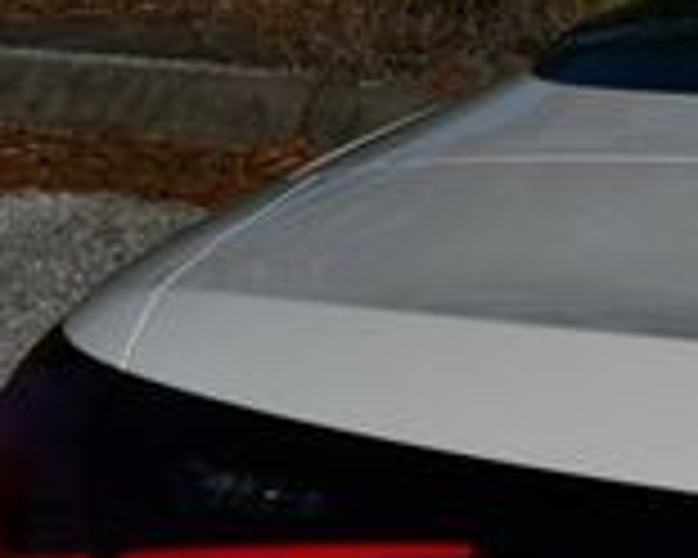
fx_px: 5764
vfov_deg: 5.5
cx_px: 1081
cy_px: 940
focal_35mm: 279
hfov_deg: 6.8
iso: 100
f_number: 13
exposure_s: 1/640
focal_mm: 36
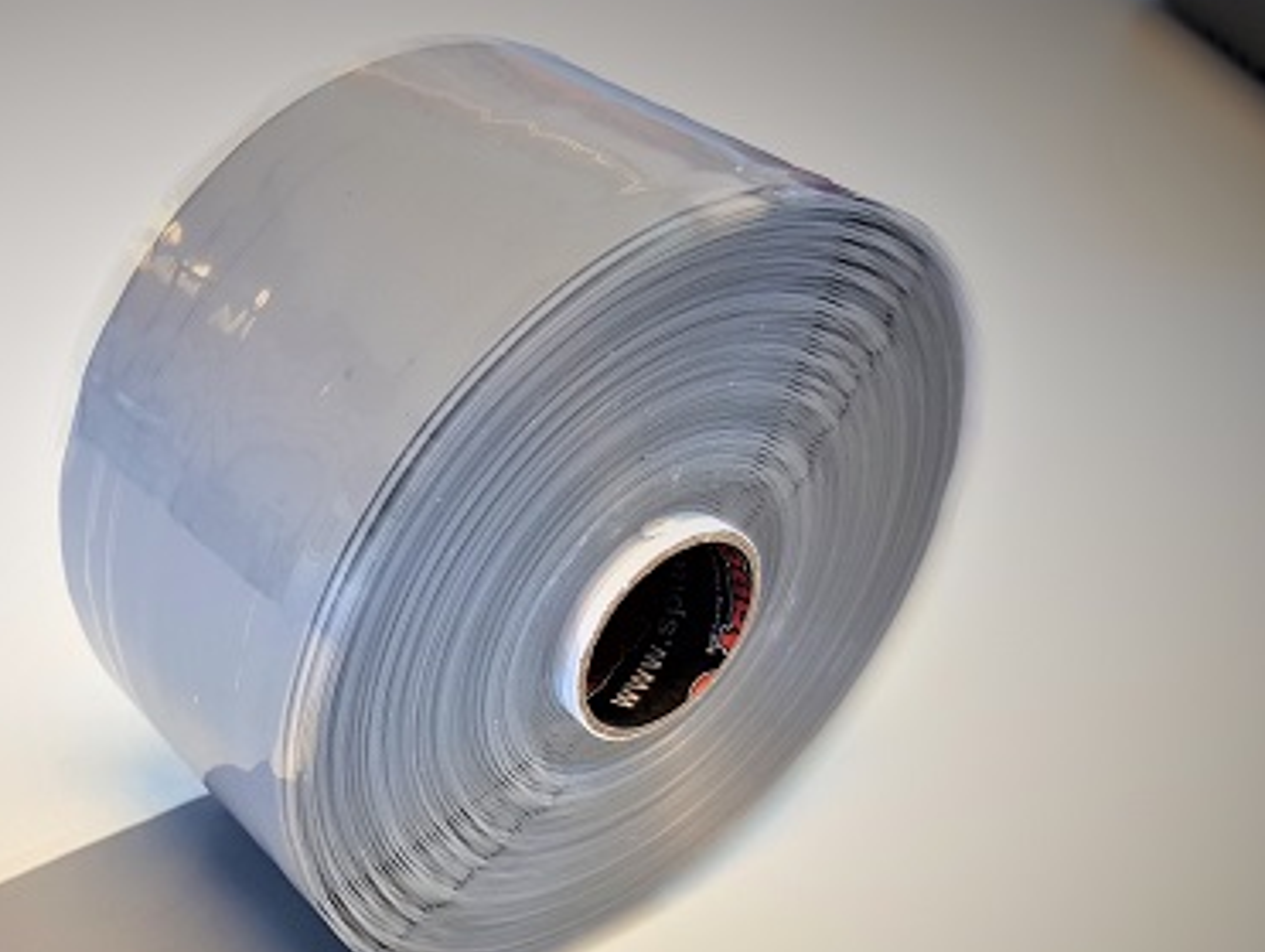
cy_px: 713
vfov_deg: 33.7
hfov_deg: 43.2
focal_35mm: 42
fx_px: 1536
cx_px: 297
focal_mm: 4.3
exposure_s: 1/50
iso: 50
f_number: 1.7
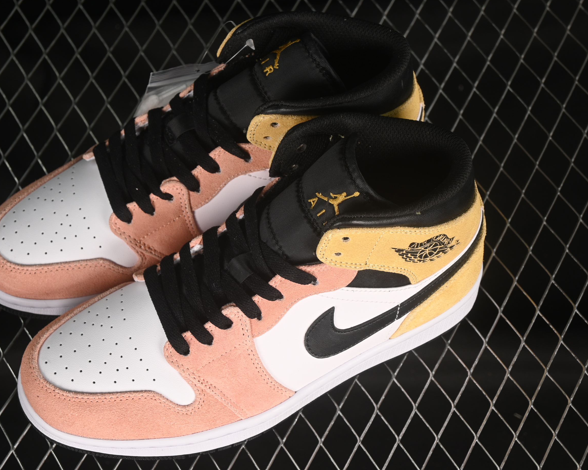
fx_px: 1479
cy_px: 234
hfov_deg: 22.4
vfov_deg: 18.1
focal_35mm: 85
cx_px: 234
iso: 160
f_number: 7.1
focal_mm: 50
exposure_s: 1/60
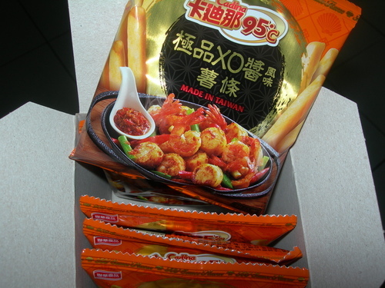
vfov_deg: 37.7
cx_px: 192
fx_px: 423
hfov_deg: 49.0
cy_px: 144
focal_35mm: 38
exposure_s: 1/60.1
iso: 50
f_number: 4.8
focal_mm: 7.8
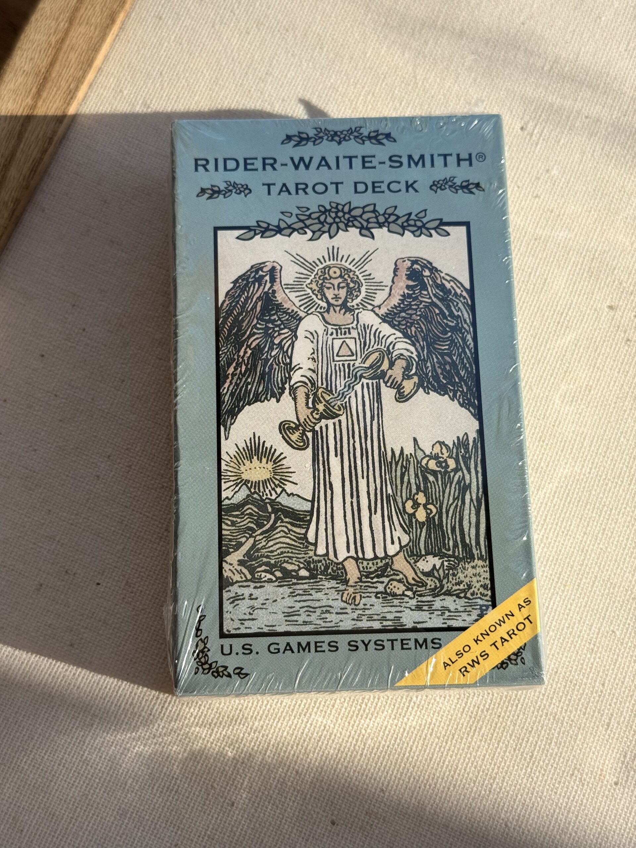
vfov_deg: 39.7
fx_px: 1176
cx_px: 318
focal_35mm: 48
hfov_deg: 30.3
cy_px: 424
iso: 80
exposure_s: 1/2088
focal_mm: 6.76
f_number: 1.78
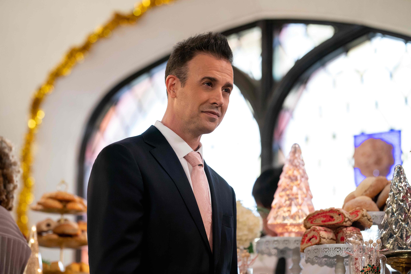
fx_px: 1541
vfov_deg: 10.2
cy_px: 137
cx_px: 206
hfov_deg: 15.2
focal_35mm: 135
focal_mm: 135
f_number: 2.5
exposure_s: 1/200
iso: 1600
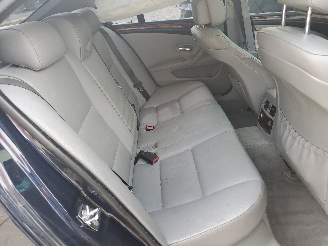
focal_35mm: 26
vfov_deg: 53.1
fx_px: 246
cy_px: 123
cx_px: 164
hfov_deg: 67.3
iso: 50
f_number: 1.5
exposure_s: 1/100
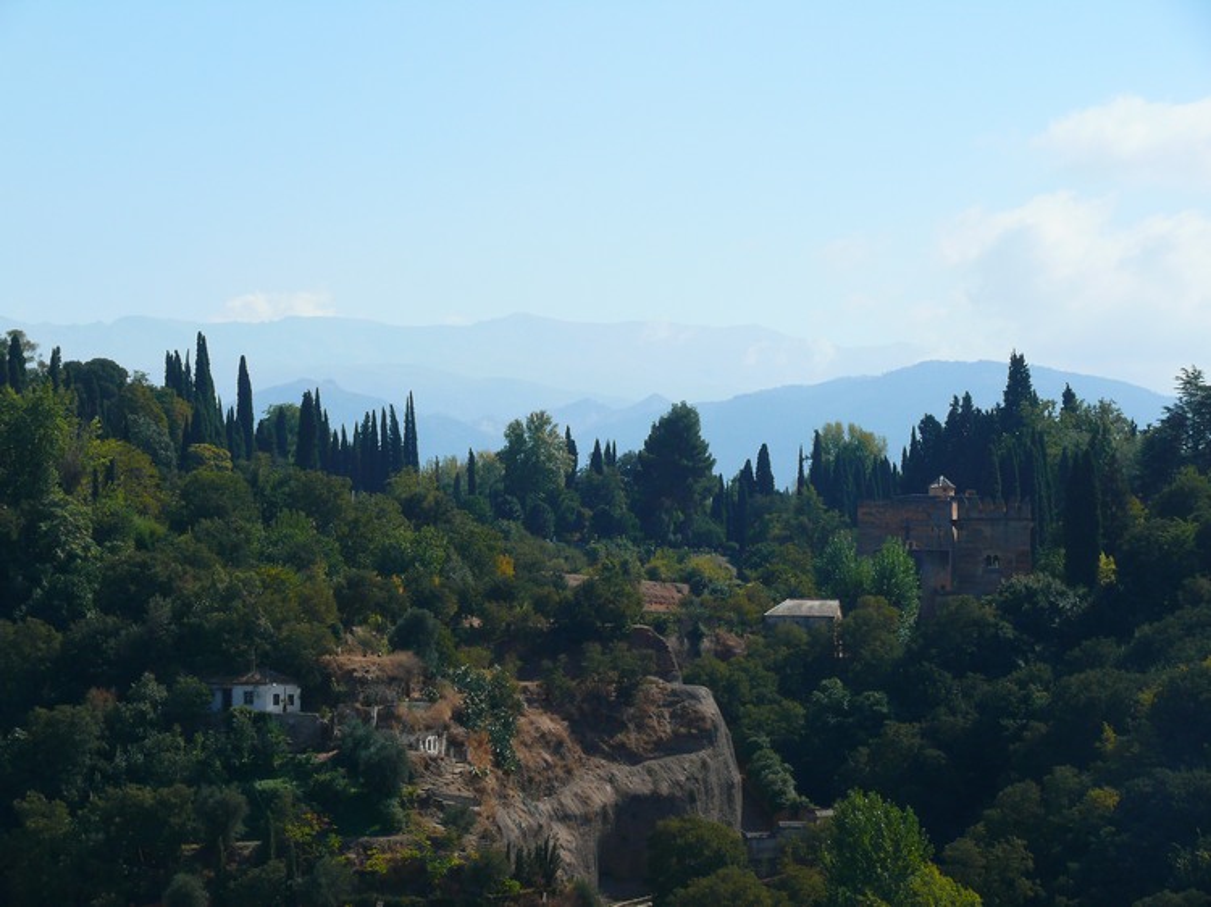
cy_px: 454
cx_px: 606
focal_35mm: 117
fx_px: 4092
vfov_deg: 12.7
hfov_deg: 16.8
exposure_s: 1/250
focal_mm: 24.8
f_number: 5.6
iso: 100
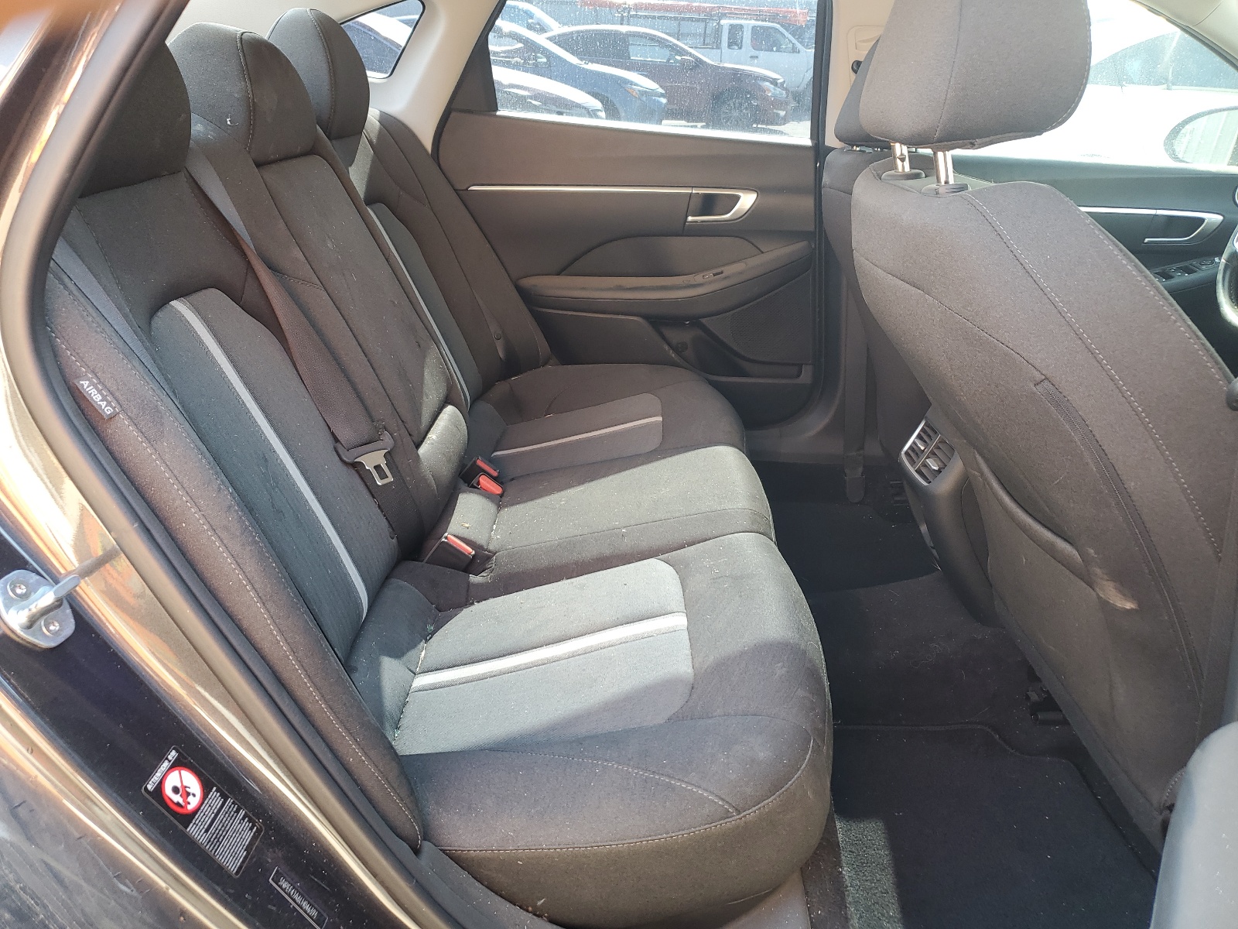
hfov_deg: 67.3
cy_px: 464
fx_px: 930
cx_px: 619
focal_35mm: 26
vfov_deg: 53.1
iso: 51
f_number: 1.5
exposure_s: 1/50
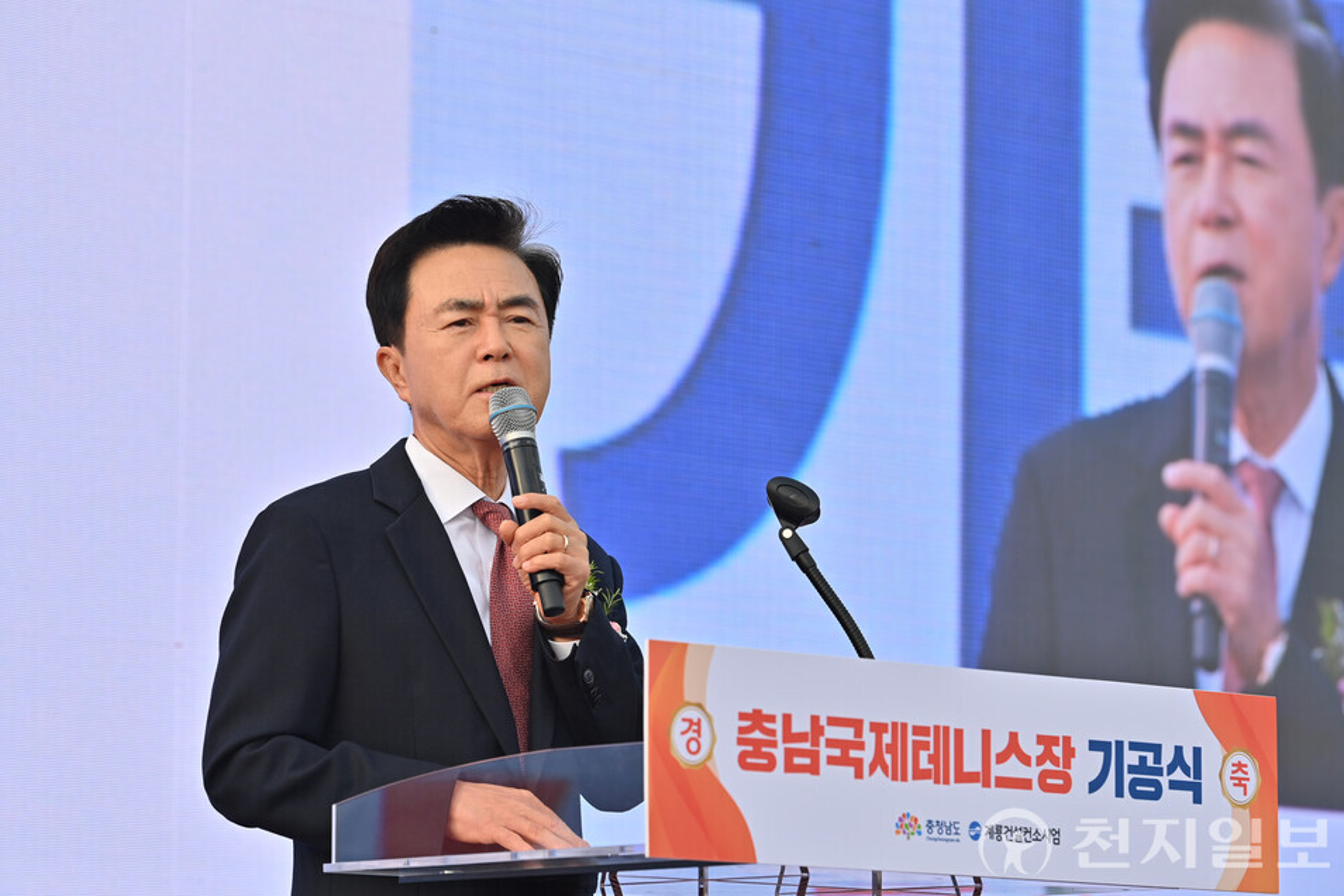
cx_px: 675
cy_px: 448
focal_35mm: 161
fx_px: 6010
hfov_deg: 12.8
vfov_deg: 8.5
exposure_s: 1/320
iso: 100
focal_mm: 160
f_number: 5.6
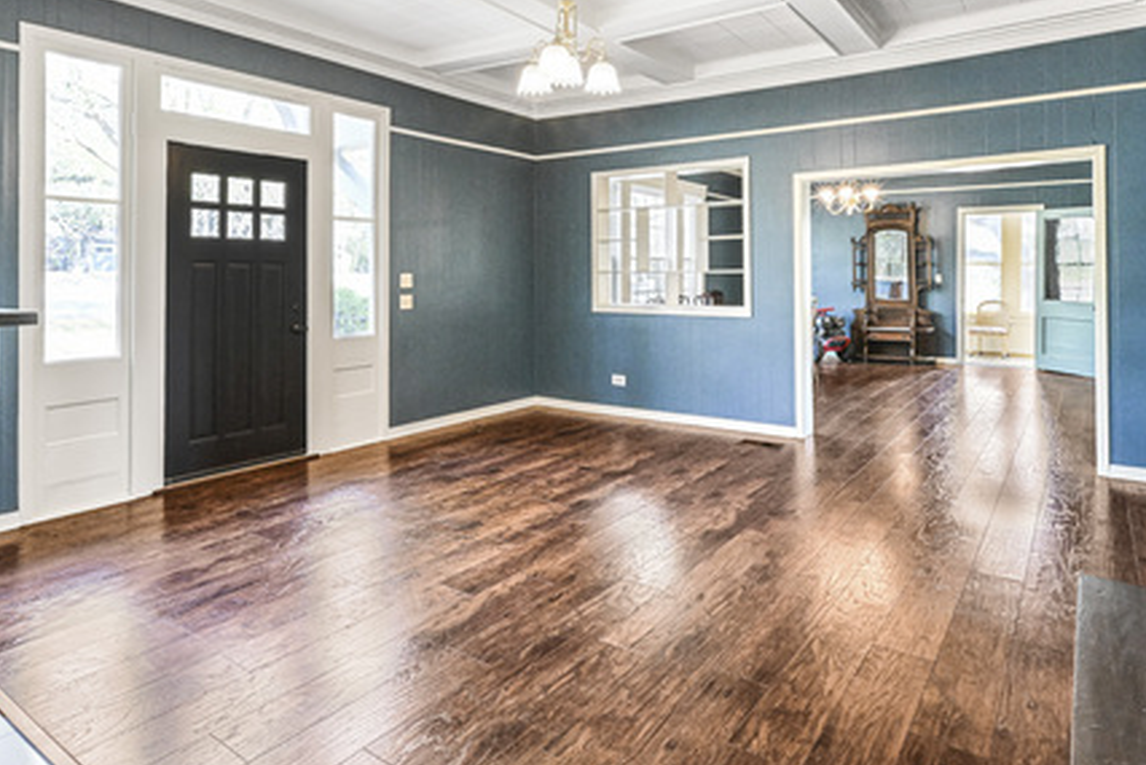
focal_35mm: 21
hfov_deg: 81.2
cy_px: 321
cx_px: 569
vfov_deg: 59.2
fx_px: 669
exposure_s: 1/15
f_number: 13
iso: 7200
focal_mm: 14
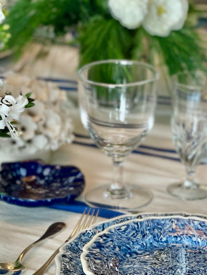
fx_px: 1067
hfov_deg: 11.1
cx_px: 102
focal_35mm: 134
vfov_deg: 14.6
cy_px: 238
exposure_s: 1/120
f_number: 2.2
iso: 250
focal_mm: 7.5
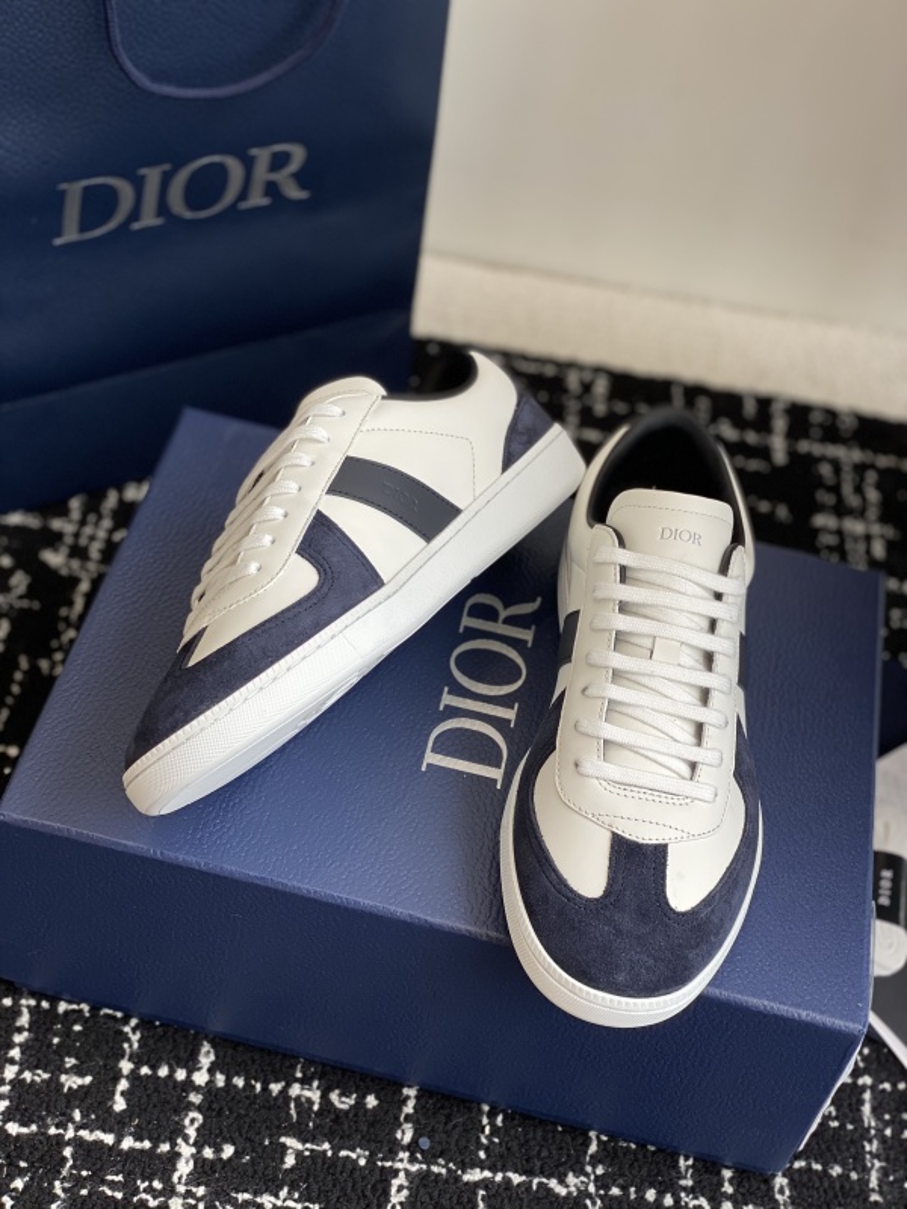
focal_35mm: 52
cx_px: 454
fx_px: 1817
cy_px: 604
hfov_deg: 28.0
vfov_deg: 36.8
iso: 20
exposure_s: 1/224
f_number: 2
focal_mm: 6
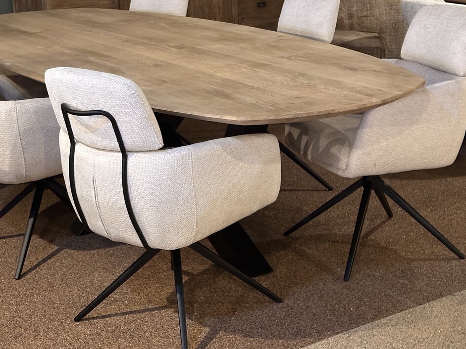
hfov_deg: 28.5
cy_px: 141
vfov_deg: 21.6
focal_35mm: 68
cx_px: 198
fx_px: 916
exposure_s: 1/25
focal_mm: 6.86
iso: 500
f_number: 1.78
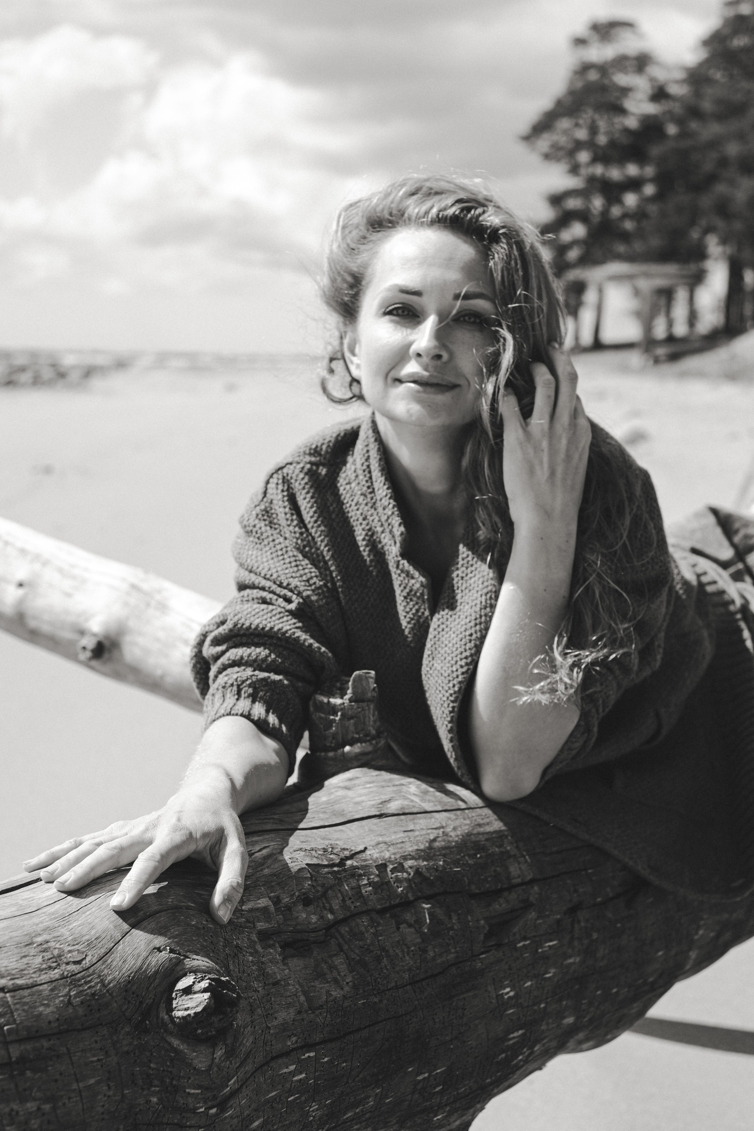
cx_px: 377
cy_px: 566
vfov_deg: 37.5
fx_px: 1665
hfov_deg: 25.5
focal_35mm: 53
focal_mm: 35
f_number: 4
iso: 160
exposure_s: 1/1000
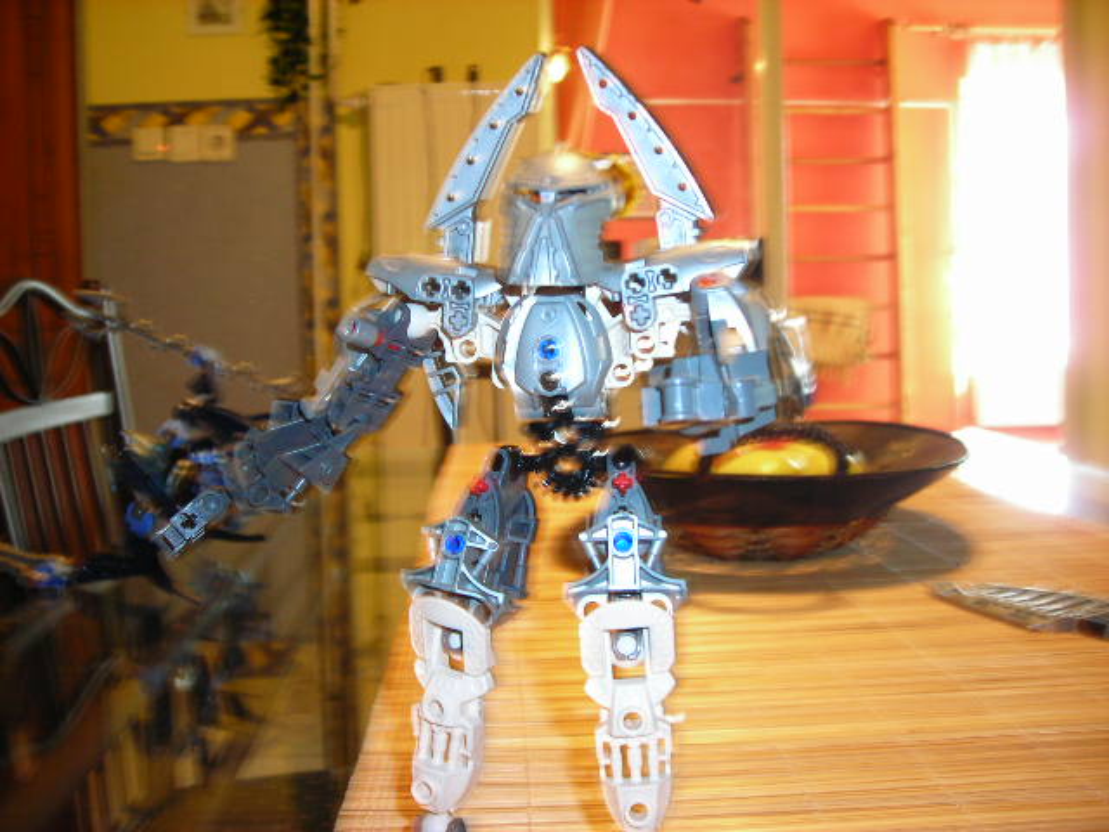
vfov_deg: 37.7
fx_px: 1217
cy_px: 416
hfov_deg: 49.0
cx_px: 554
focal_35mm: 38
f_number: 3.2
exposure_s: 1/3.9
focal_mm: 6.3
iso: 124
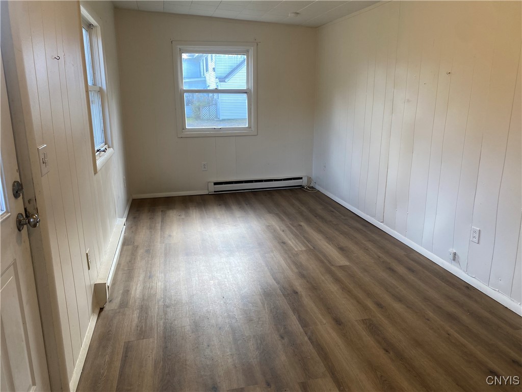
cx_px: 261
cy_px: 196
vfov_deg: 53.1
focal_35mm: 26
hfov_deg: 67.3
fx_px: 392
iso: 80
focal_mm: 4.25
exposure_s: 1/120
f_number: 1.8
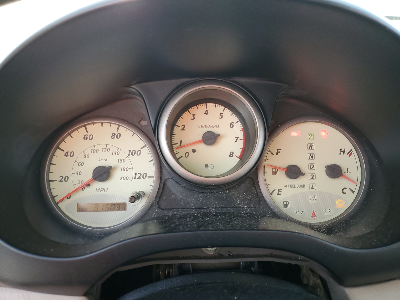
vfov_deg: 53.1
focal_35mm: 26
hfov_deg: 67.3
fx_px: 300
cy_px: 150
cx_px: 200
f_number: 1.5
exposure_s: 1/120
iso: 59
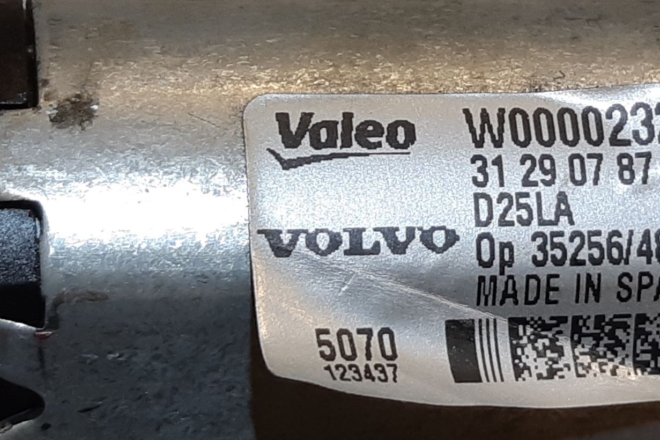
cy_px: 258
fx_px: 825
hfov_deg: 41.4
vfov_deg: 29.8
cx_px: 544
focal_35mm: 45
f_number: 1.7
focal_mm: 3.93
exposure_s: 1/100
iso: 50
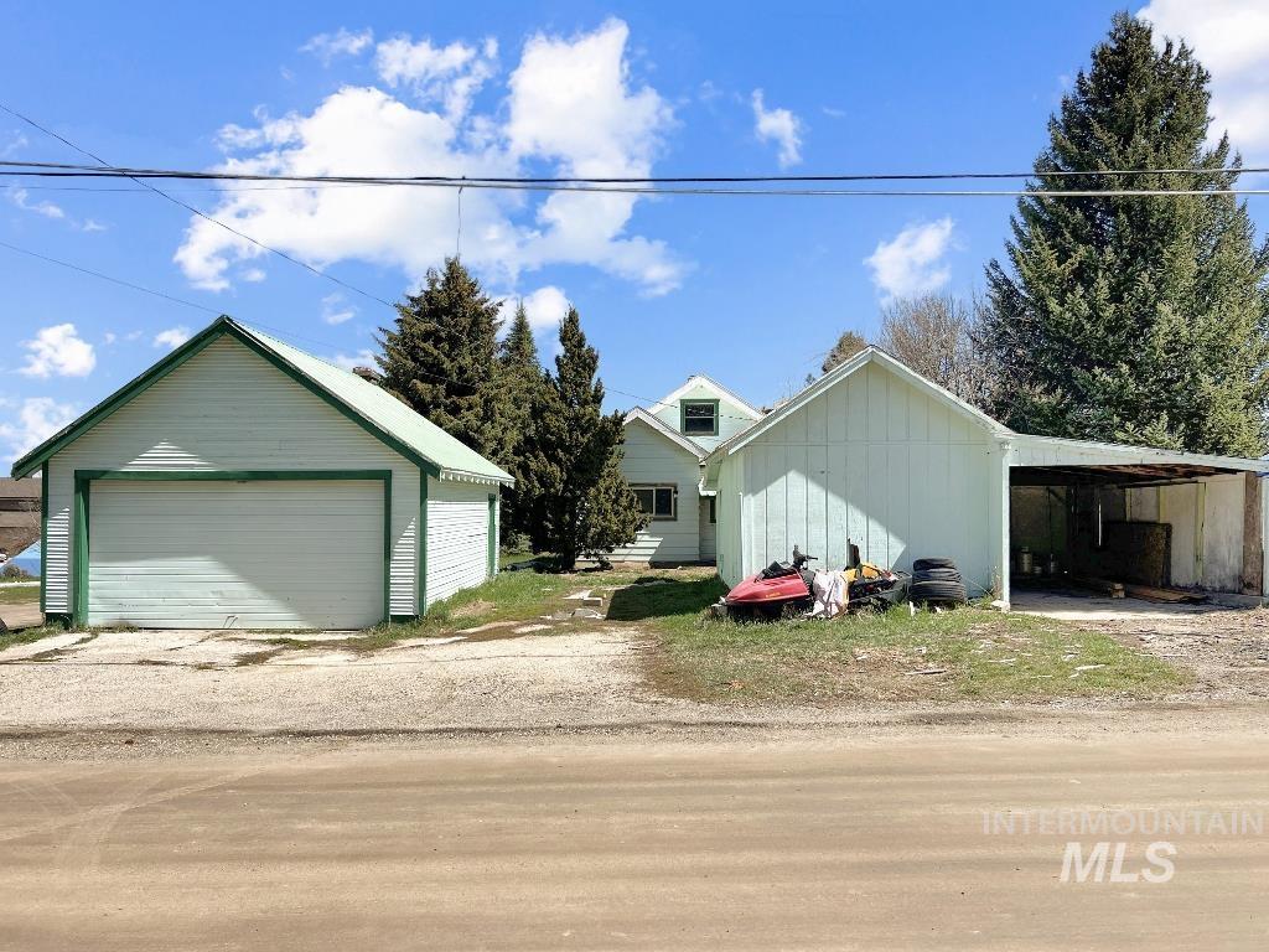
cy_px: 476
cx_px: 634
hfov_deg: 67.3
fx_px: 953
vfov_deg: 53.1
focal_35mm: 26
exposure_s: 1/4115
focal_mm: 5.7
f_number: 1.5
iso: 50
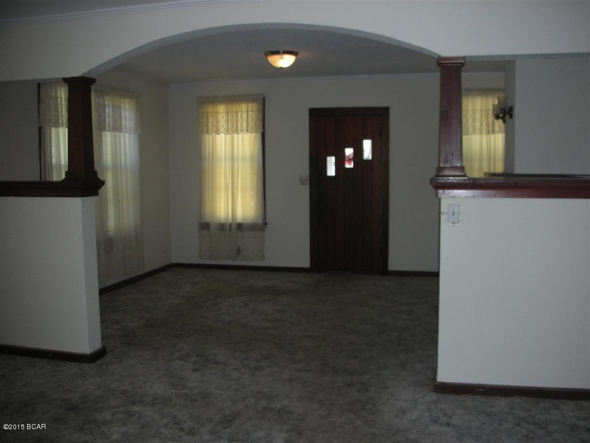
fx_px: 597
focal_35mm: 35
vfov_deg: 40.7
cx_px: 295
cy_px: 222
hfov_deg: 52.6
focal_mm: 5.8
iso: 134
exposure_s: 1/60.1
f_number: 3
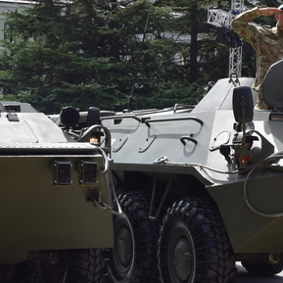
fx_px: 1110
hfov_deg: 14.5
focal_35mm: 120
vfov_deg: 14.5
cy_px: 200
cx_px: 58
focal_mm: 34
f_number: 10
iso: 200
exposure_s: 1/400
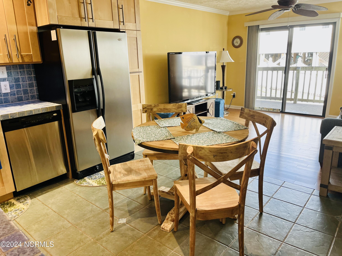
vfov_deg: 53.1
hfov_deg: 67.3
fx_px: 257
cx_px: 171
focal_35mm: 26
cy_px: 128
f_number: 1.6
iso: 100
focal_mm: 5.1
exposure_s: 1/120
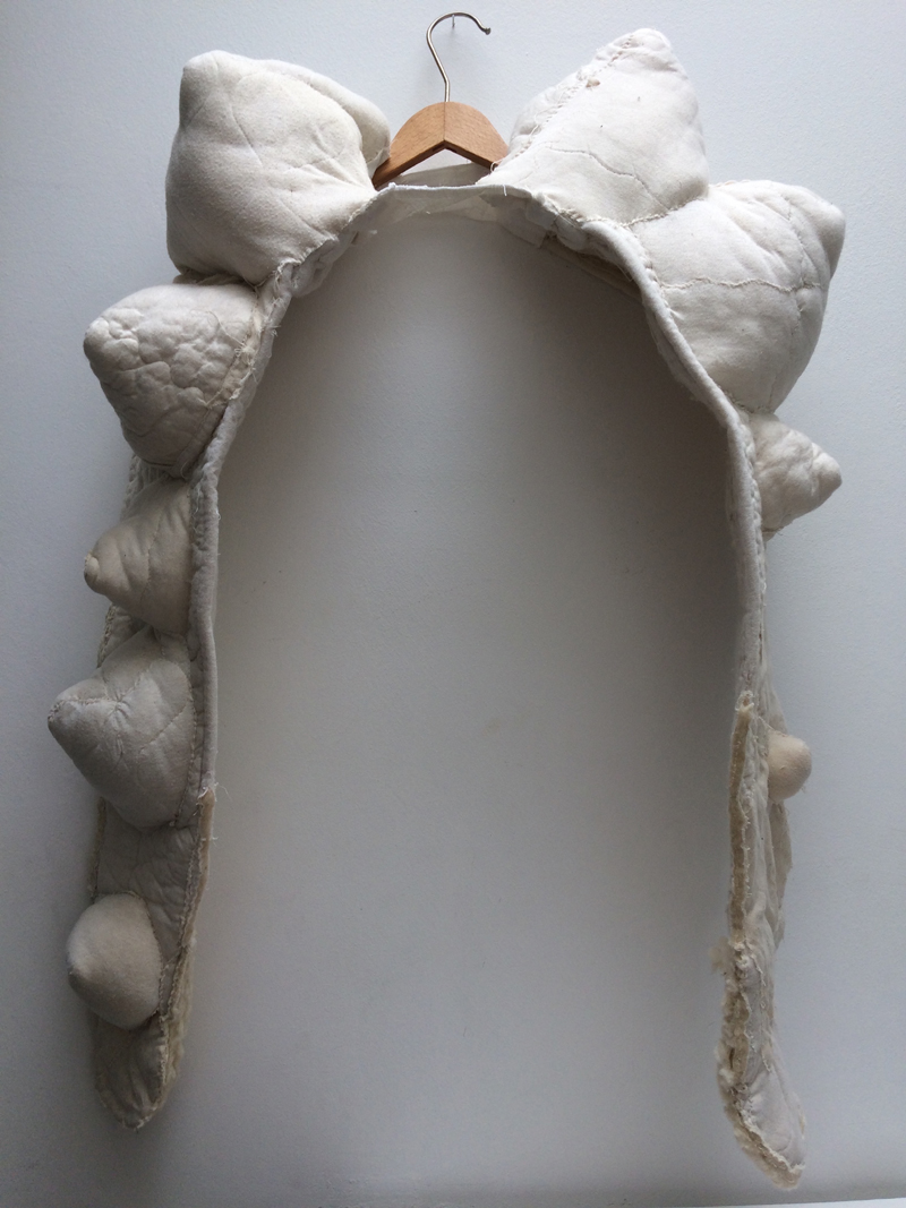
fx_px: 1012
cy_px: 604
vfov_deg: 61.7
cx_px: 453
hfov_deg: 48.2
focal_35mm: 29
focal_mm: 4.15
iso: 40
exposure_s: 1/100
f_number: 2.2
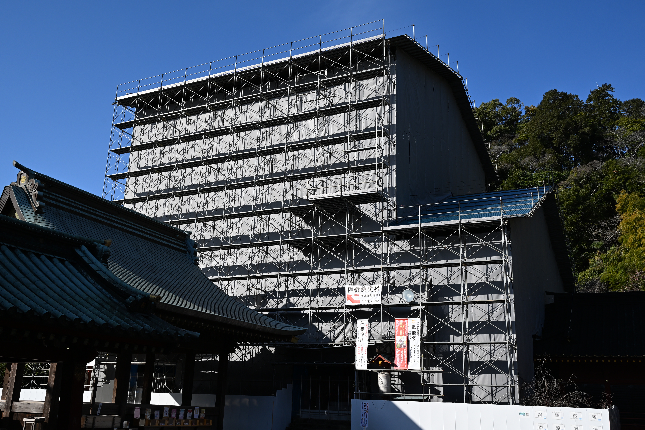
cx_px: 317
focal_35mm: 35
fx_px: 627
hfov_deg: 54.4
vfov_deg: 37.9
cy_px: 210
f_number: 8
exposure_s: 1/500
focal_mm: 34
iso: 160
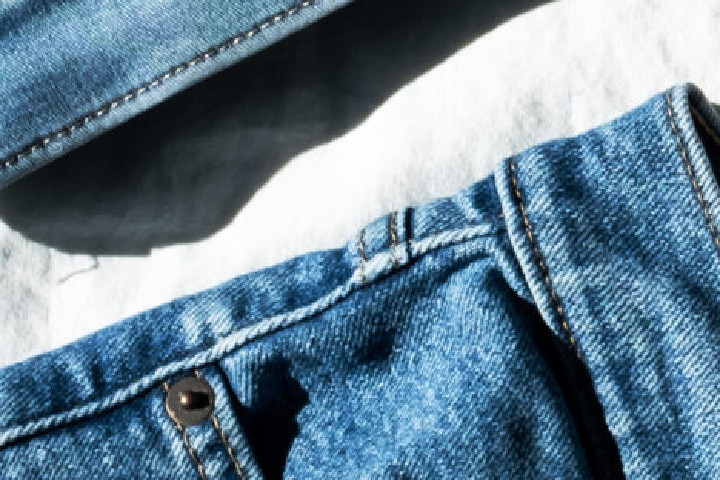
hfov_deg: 5.0
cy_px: 45
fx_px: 8199
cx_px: 1314
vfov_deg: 3.4
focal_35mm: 410
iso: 250
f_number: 8
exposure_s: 1/250
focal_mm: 50
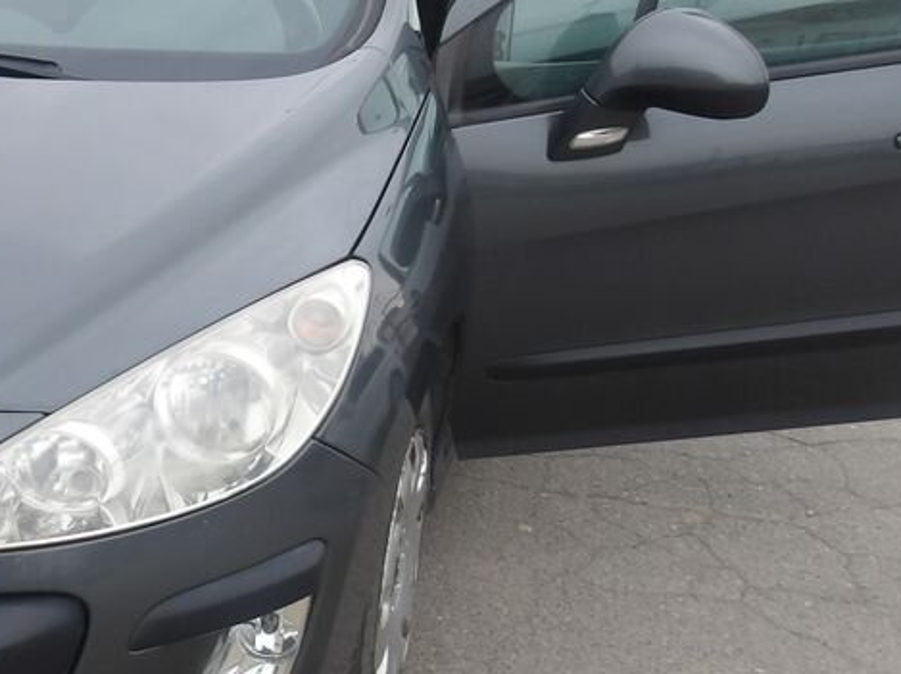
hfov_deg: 30.8
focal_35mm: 59
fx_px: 1534
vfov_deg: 24.8
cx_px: 37
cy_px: 338
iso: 100
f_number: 3
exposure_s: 1/285
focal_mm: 4.9
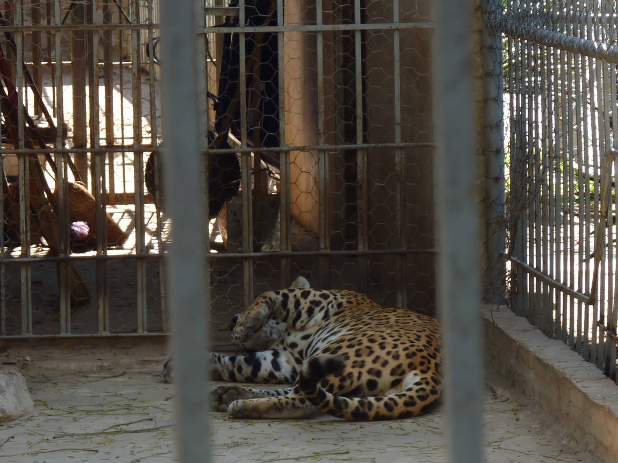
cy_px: 290
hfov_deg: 9.0
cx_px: 255
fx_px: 3928
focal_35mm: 220
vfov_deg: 6.8
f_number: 4.5
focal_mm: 25.9
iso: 80
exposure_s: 1/60
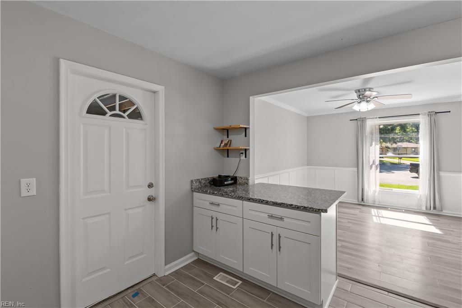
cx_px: 231
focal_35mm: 16
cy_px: 154
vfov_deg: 73.7
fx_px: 205
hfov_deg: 96.8
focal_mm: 16
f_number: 7.1
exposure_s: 1/20
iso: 320
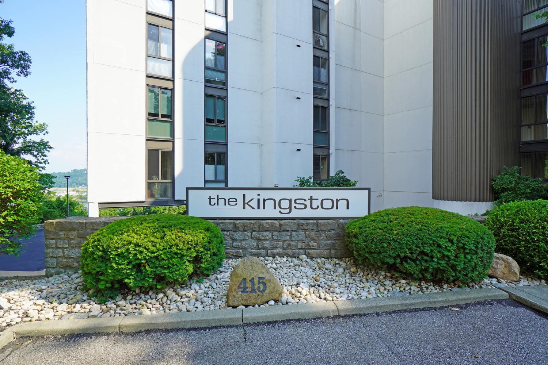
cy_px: 182
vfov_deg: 67.4
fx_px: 274
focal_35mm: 18
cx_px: 274
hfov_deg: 90.0
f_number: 8
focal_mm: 12
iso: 100
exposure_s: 1/125
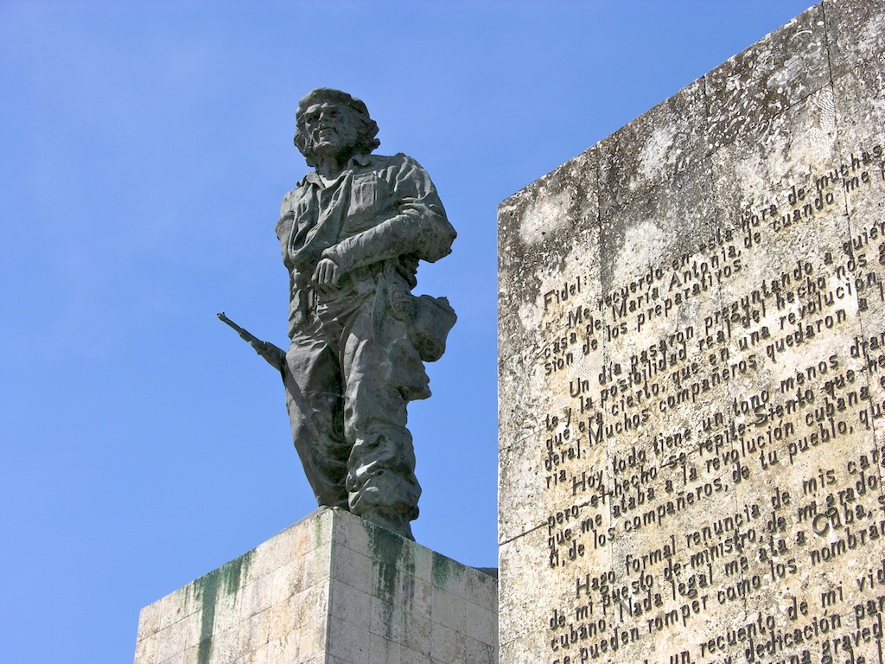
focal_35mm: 82
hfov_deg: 23.8
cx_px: 442
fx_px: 2096
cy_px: 332
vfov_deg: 18.0
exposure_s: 1/412
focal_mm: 21
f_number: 4.9
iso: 50
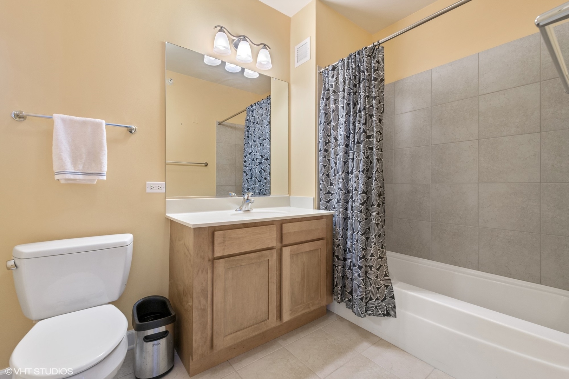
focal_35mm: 16
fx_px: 253
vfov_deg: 73.7
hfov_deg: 96.7
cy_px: 190
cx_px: 284
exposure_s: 1/5
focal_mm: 16
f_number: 8
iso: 200
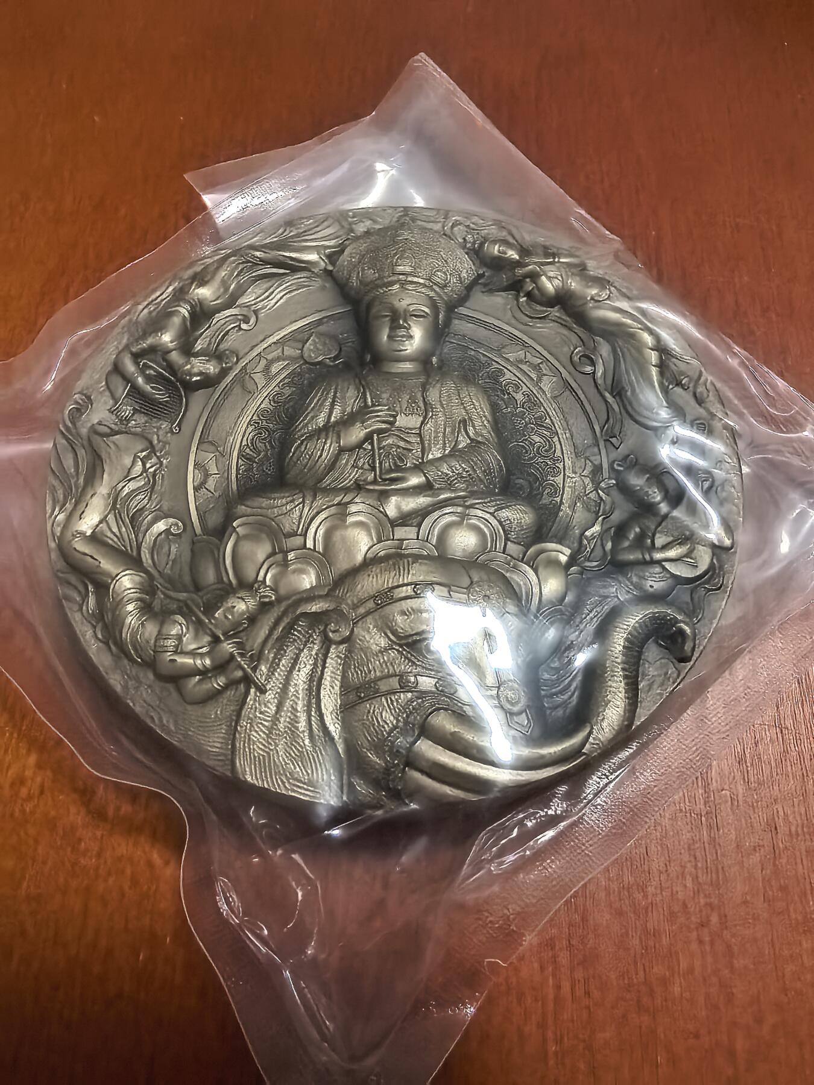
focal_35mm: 24
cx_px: 407
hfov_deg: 56.8
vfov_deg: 71.6
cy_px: 542
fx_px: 752
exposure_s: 1/25
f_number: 2.2
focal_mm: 1.68
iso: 500
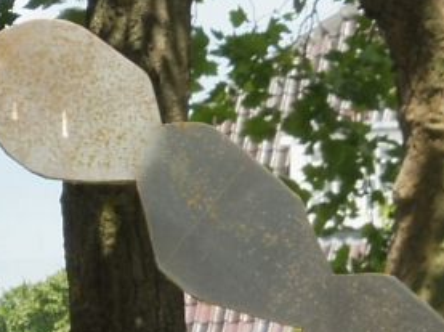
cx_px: 468
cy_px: 274
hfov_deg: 2.9
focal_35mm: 691
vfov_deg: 2.1
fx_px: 8852
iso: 100
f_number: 7.1
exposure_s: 1/100
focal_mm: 33.3
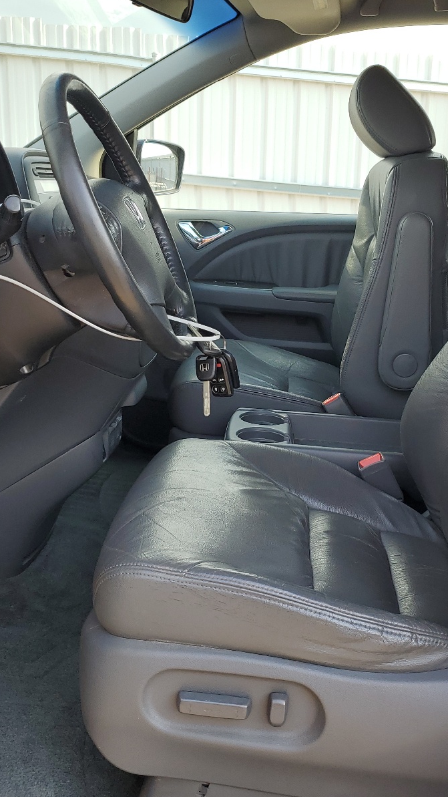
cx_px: 257
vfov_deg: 52.8
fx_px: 803
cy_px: 397
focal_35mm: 38
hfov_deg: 31.1
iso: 50
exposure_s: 1/370
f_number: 1.5
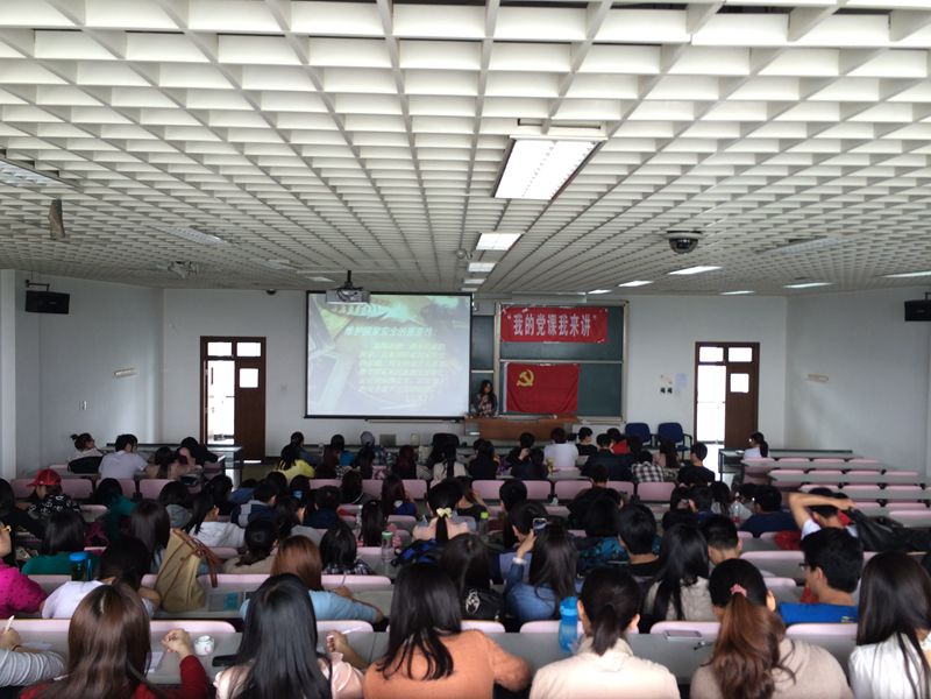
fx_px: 807
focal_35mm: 30
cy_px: 350
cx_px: 466
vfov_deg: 46.8
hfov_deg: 60.0
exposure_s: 1/30
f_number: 2.2
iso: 40
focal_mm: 4.12
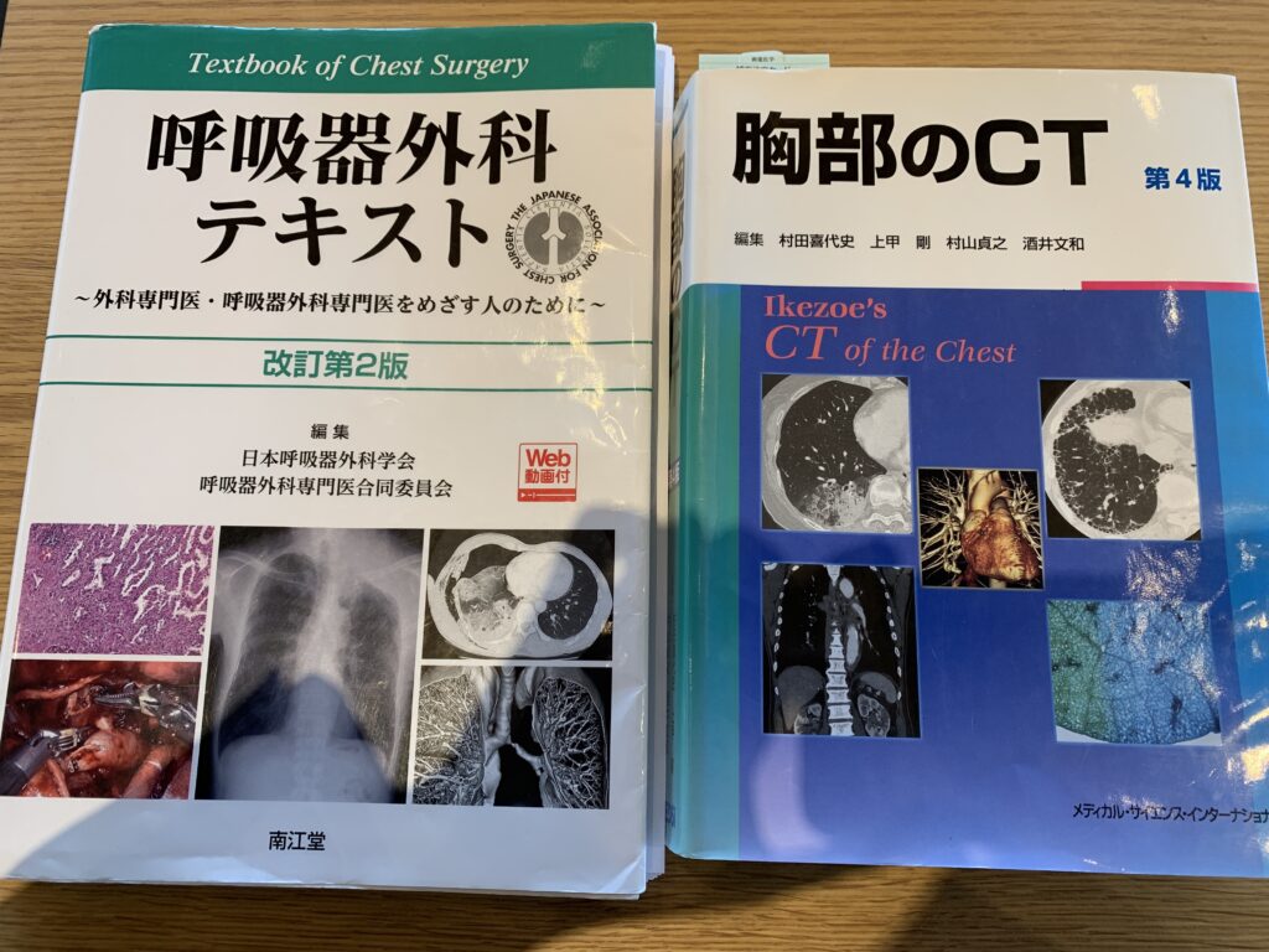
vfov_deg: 53.1
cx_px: 634
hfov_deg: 67.3
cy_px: 476
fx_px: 953
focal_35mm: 26
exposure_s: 1/122
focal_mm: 4.25
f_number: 1.8
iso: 40
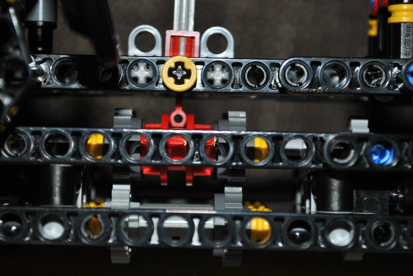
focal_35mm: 117
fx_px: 1340
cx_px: 211
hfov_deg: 17.5
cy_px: 187
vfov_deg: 11.8
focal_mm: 55
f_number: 5.6
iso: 100
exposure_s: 1/125
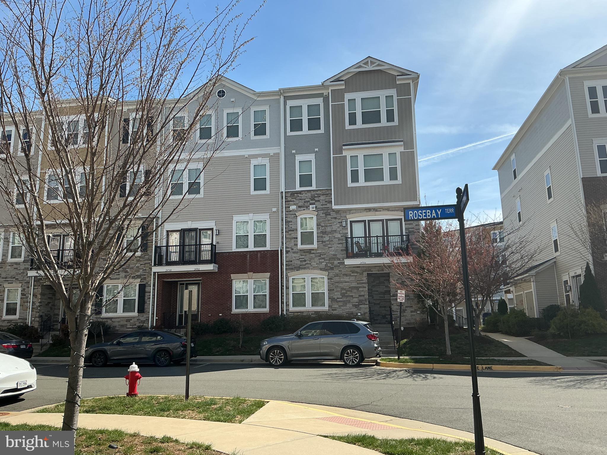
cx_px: 304
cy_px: 228
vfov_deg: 48.2
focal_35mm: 29
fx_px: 509
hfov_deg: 61.7
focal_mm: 3
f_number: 1.8
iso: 25
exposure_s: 1/1984
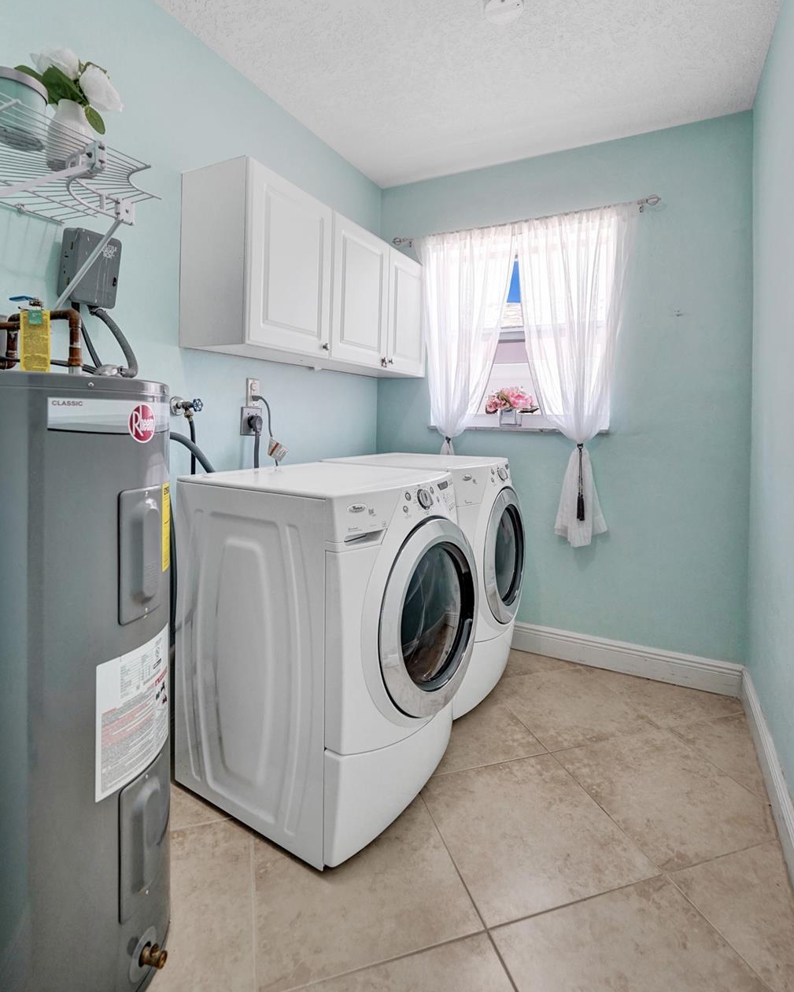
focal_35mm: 16
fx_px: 470
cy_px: 419
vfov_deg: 92.4
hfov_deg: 80.4
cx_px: 397
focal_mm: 14
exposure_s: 1/320
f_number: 3.5
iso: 1250
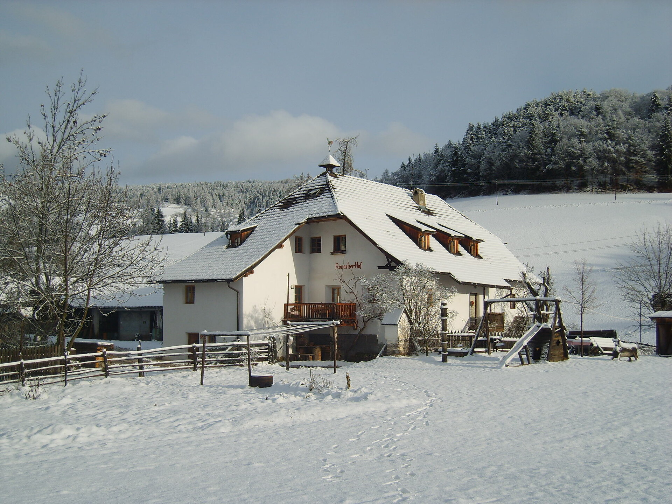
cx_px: 336
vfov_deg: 32.9
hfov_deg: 42.9
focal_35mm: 44
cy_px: 252
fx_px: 854
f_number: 7.9
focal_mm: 9.2
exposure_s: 1/350
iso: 50
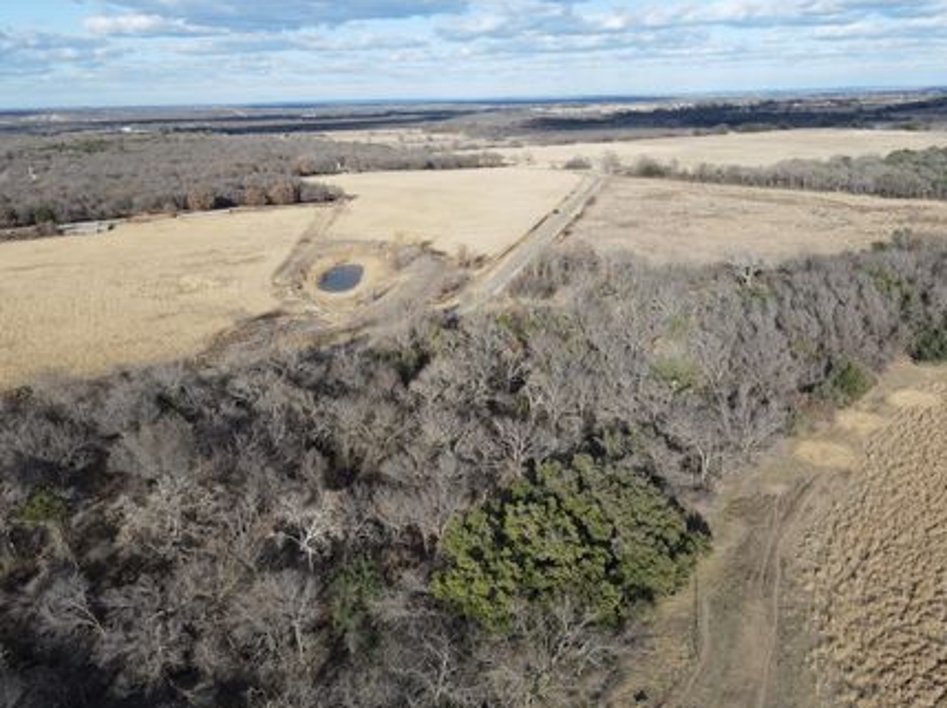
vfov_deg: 49.5
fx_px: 765
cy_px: 411
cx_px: 517
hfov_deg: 63.4
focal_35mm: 28
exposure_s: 1/500
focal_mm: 4.5
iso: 100
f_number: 2.8
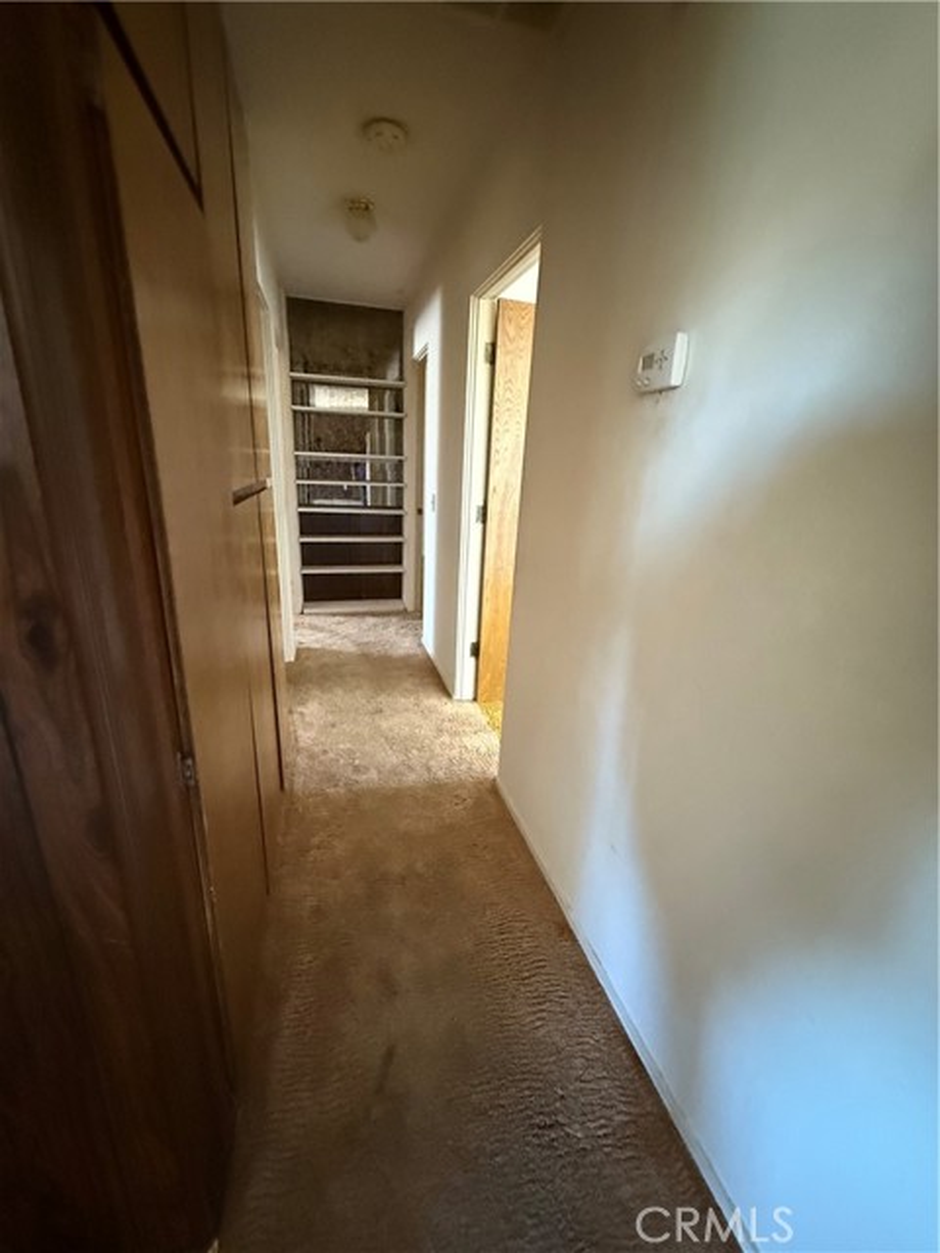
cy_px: 626
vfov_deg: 102.1
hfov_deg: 85.7
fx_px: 507
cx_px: 470
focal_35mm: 14
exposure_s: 1/50
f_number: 2.2
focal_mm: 2.22
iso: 1250
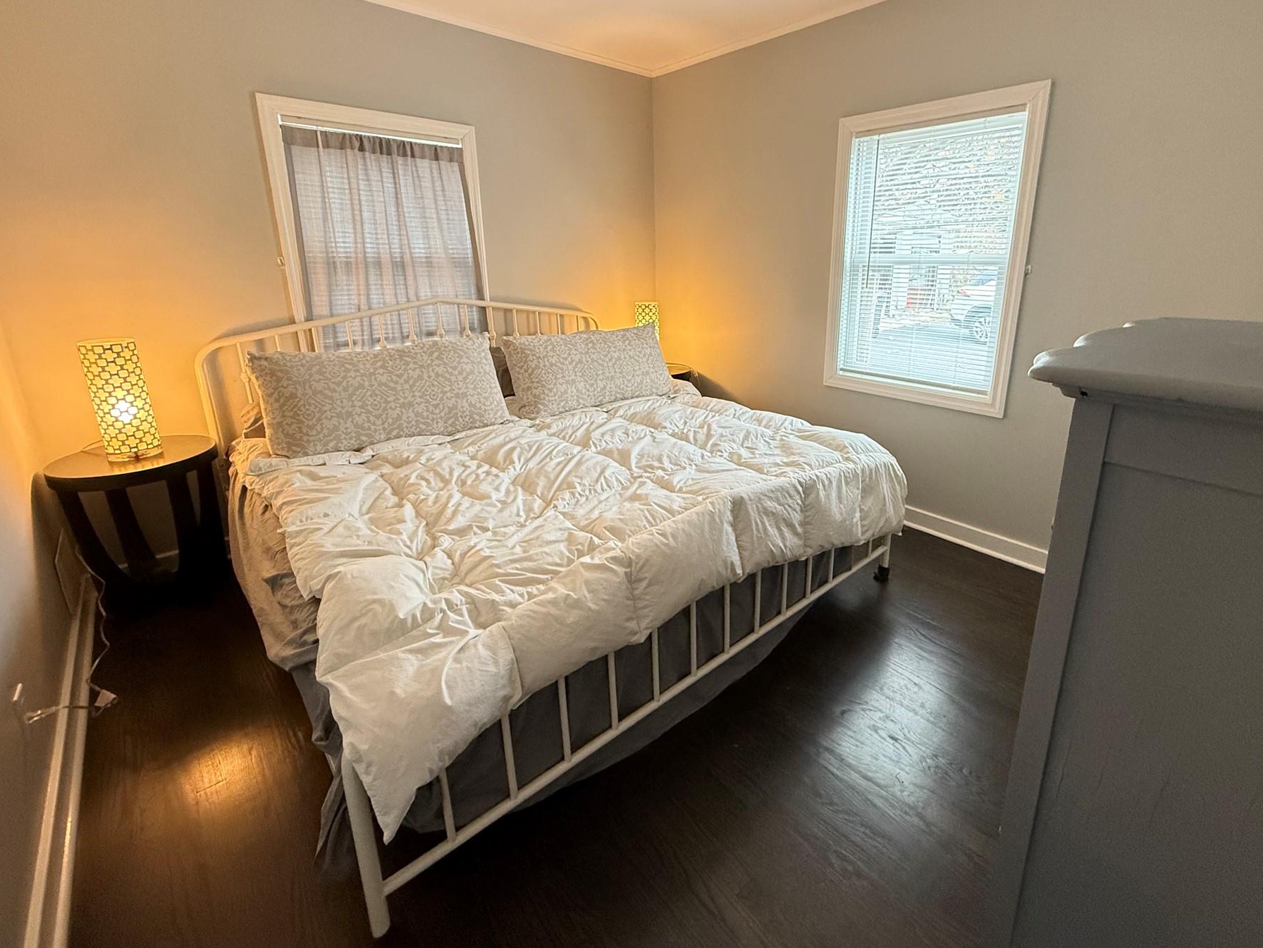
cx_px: 702
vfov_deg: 77.7
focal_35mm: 16
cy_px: 413
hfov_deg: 94.1
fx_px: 584
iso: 500
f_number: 2.2
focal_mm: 2.22
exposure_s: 1/60
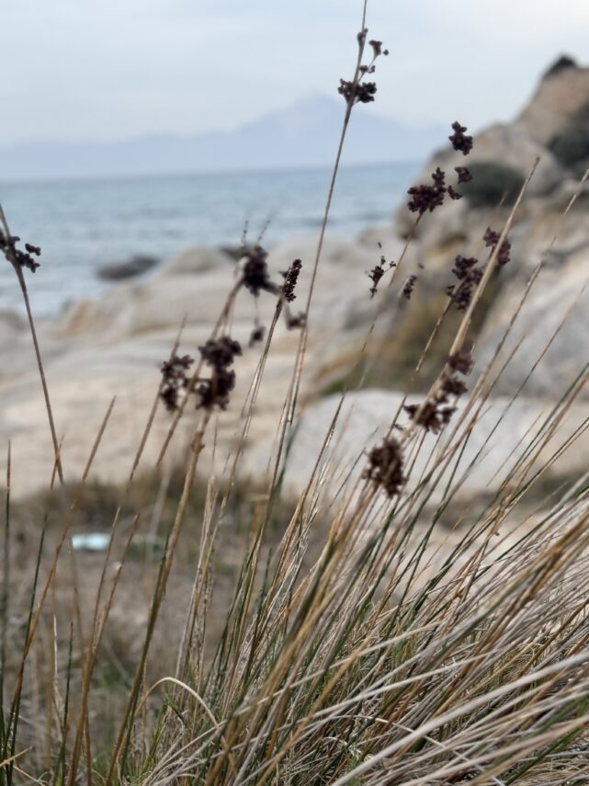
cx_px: 294
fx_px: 1089
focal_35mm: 48
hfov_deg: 30.3
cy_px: 393
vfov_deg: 39.7
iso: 64
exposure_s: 1/358
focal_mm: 6.86
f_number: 1.78
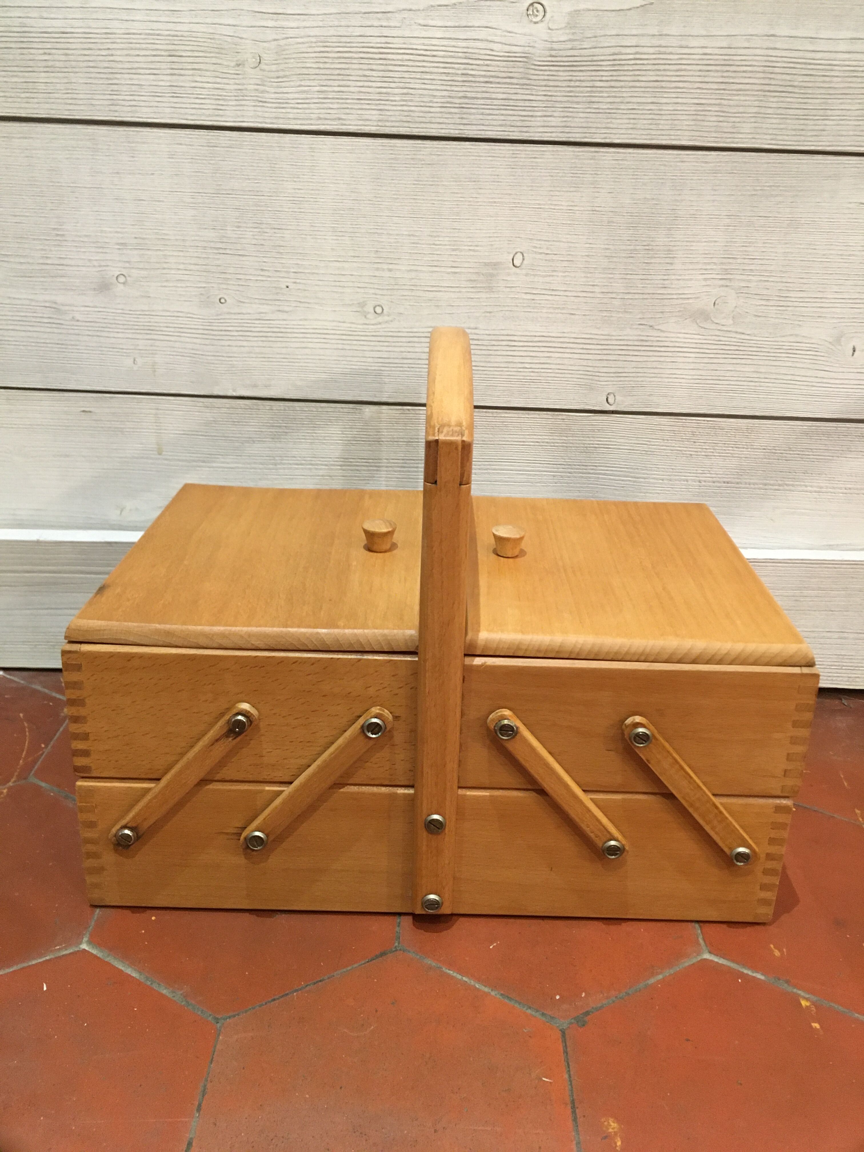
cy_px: 576
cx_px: 432
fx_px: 965
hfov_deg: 48.2
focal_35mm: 29
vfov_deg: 61.7
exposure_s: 1/17
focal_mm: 4.15
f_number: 2.2
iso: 200
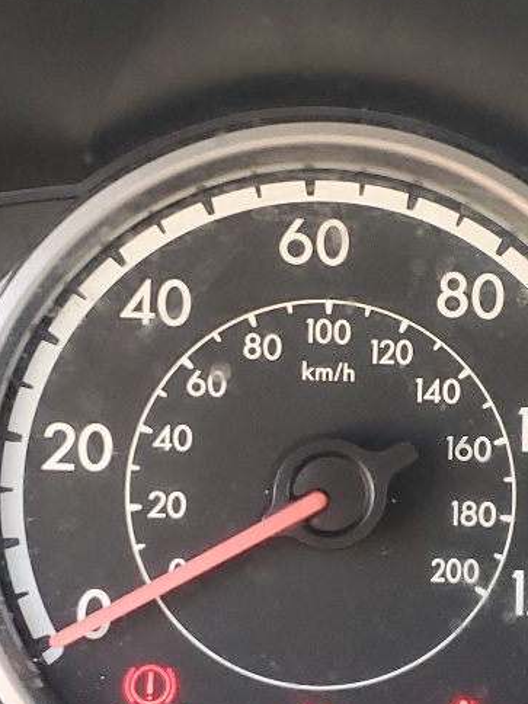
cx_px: 320
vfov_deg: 22.7
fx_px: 1749
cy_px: 457
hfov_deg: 17.2
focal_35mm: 86
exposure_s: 1/120
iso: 91
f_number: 1.5
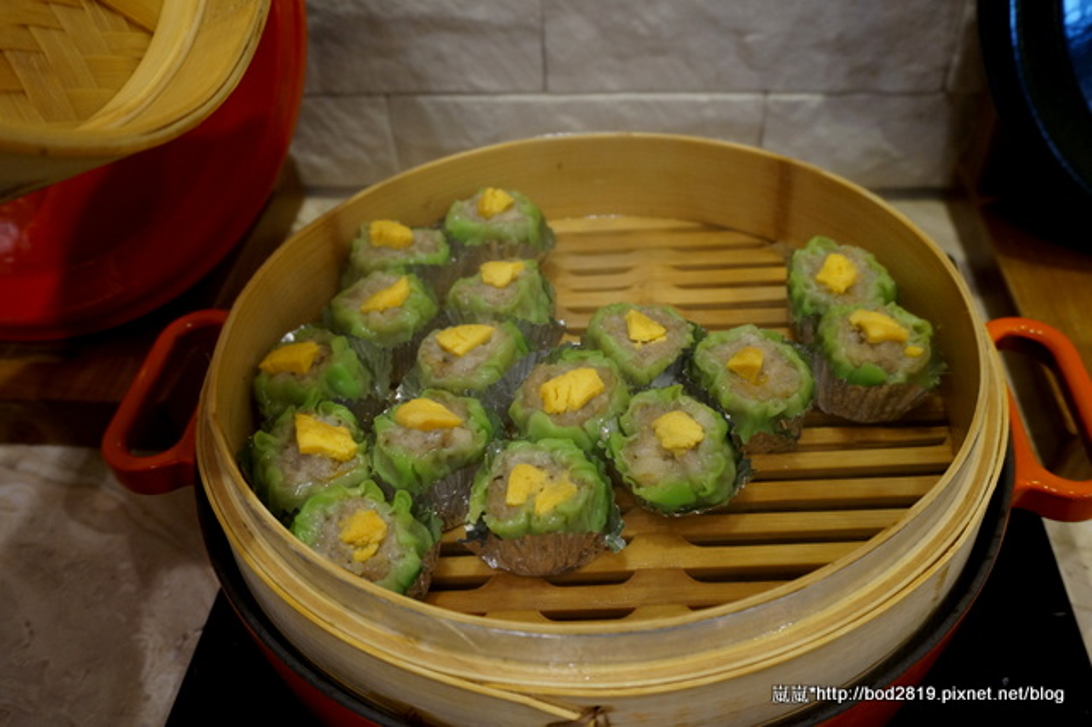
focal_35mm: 33
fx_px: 1000
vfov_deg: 39.9
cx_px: 546
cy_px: 364
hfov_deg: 57.2
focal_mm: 22
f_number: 4
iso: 800
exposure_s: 1/60
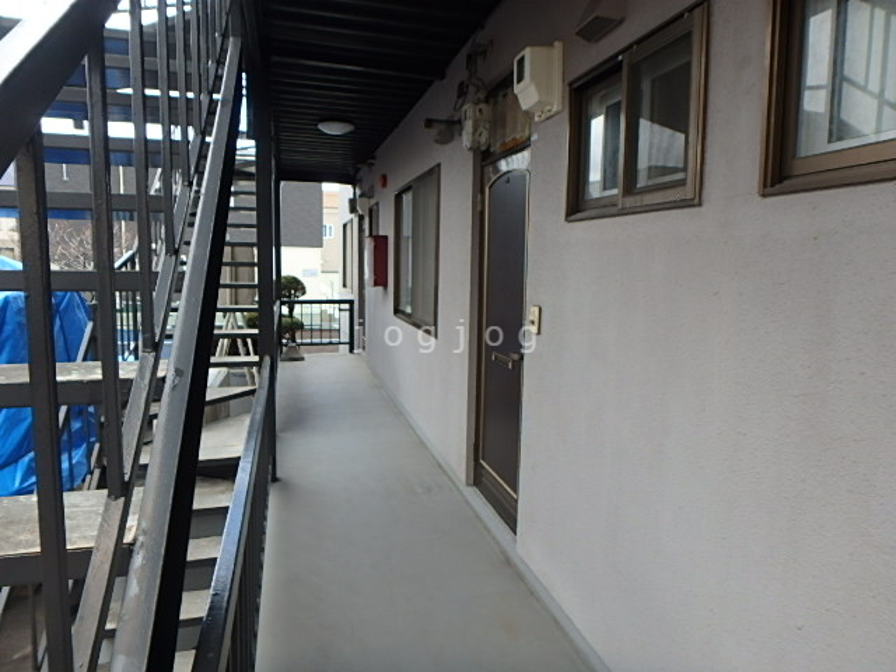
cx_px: 448
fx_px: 544
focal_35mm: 21
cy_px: 336
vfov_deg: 63.4
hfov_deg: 79.0
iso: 125
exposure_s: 1/160
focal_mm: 3.7
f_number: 3.5
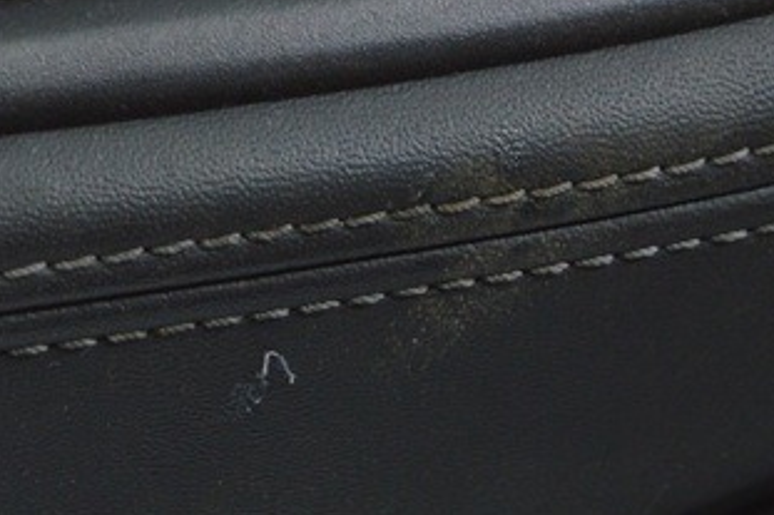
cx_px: -244
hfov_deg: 8.2
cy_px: -160
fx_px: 5307
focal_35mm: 247
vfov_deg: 5.5
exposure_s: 1/40
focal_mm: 50
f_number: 5.6
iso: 400
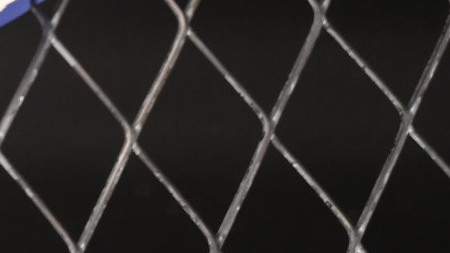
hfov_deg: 5.3
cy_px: -306
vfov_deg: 3.1
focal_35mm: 393
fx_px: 4688
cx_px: -662
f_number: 6.3
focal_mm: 50
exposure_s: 1/80
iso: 160
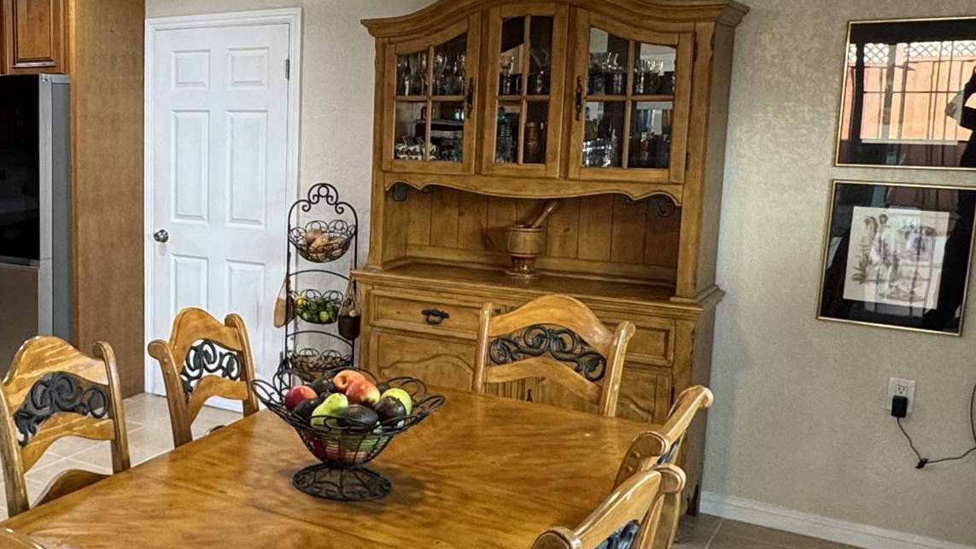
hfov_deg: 44.7
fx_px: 1061
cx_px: 89
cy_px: 248
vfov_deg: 29.0
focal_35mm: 41
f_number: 2.2
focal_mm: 2.22
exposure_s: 1/60
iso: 200
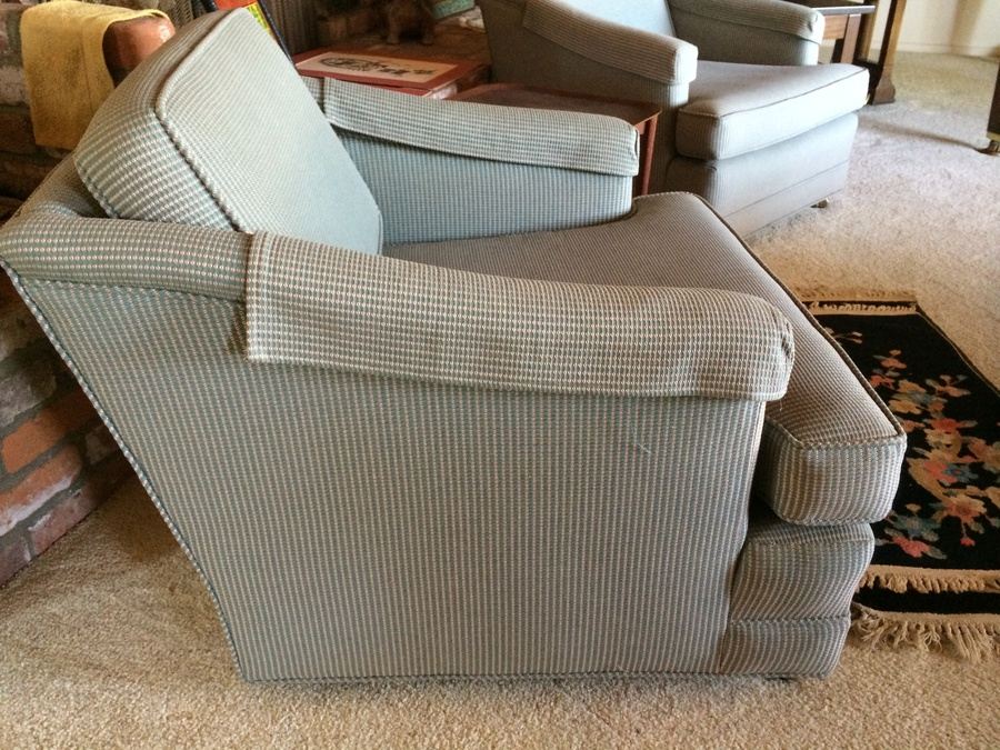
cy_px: 375
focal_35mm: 30
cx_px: 500
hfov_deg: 60.0
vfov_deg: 46.8
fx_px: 867
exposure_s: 1/30
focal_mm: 4.12
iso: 320
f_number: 2.2
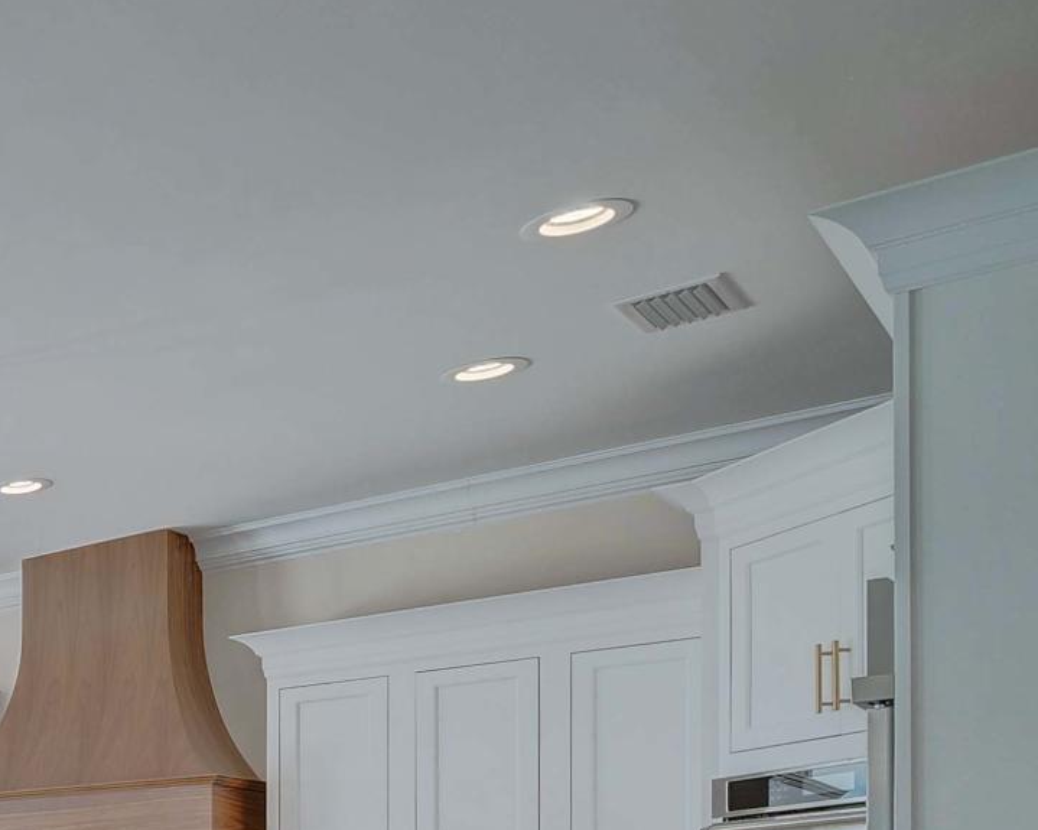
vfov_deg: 28.3
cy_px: 975
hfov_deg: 24.8
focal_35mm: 47
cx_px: -677
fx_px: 1444
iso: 100
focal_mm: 12
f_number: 8
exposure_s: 1/15
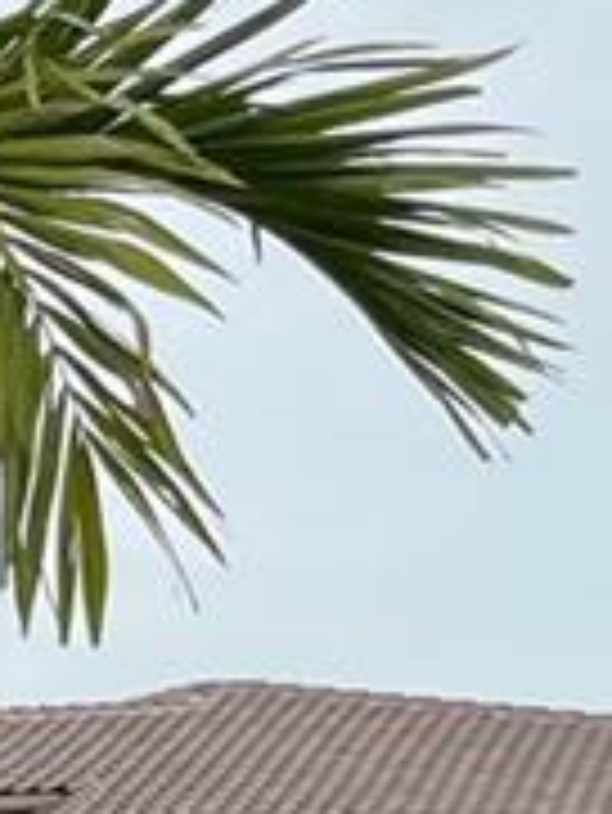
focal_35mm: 172
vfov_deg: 10.8
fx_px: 4050
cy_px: 1448
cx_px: -1350
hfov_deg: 7.4
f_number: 1.6
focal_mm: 5.1
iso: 50
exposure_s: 1/2024
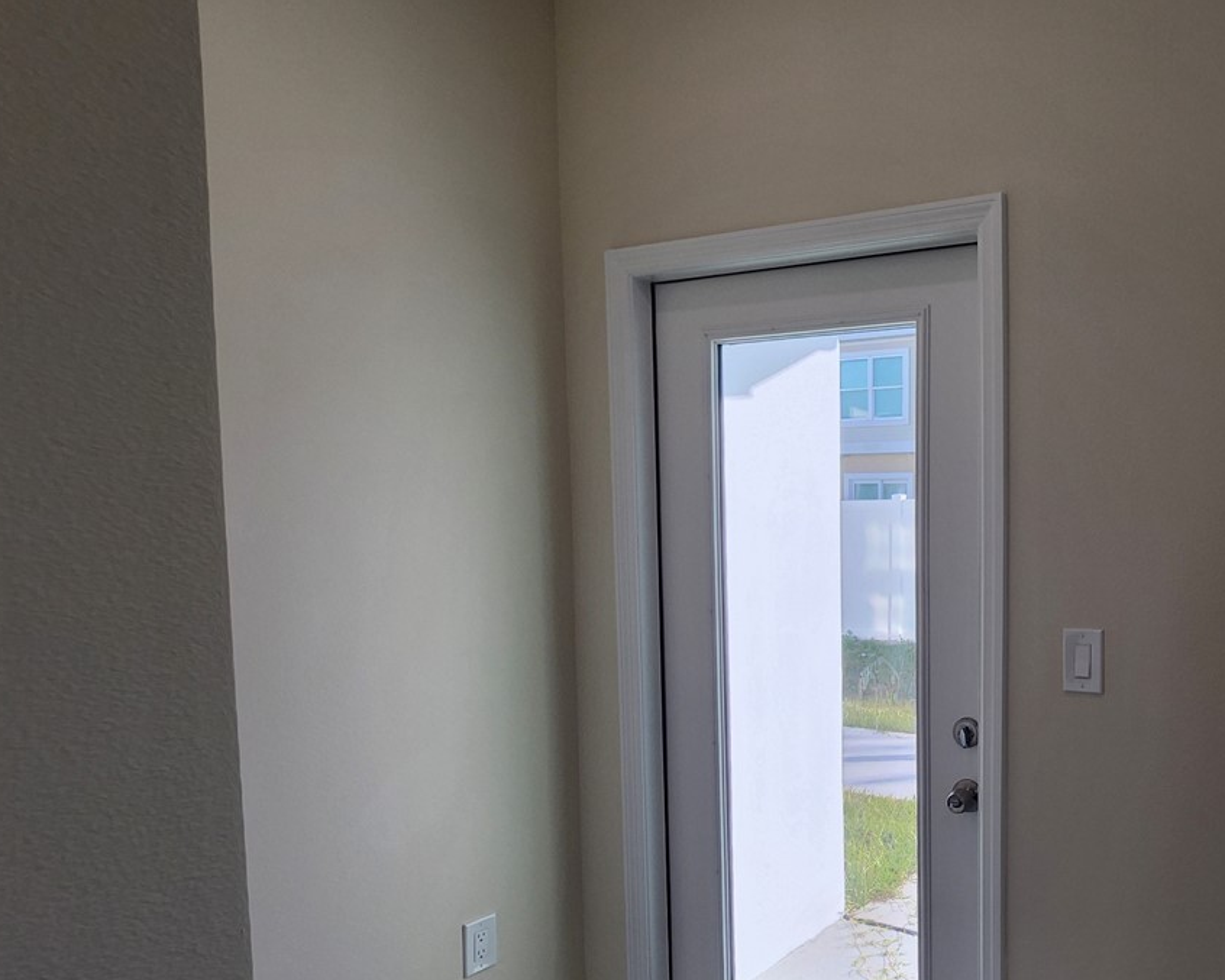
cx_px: 999
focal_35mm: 24
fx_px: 870
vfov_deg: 58.3
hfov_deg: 63.5
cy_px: 588
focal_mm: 1.74
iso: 32
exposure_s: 1/221
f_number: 2.2
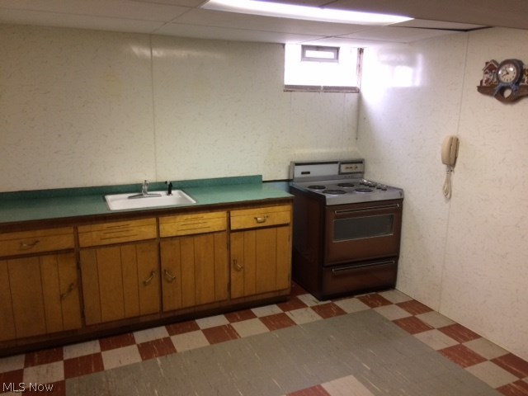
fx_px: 442
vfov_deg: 48.2
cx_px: 264
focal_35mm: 29
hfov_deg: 61.7
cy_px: 198
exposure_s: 1/30
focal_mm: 4.15
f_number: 2.2
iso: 125
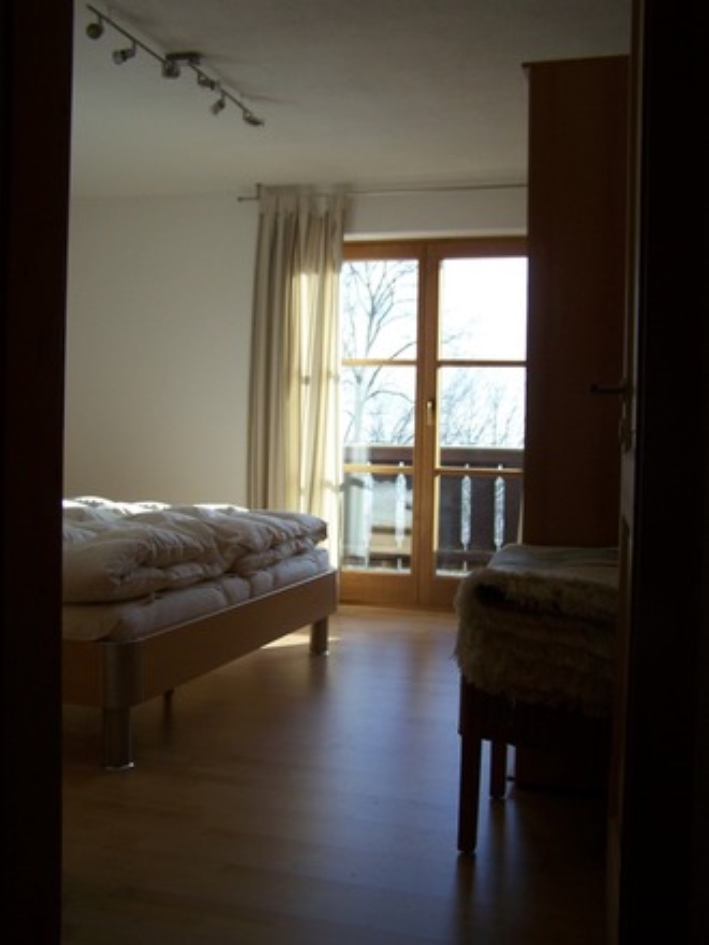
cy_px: 472
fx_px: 1038
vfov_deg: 49.0
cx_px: 354
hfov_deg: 37.7
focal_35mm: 38
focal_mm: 6.3
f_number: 2.8
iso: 64
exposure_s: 1/200
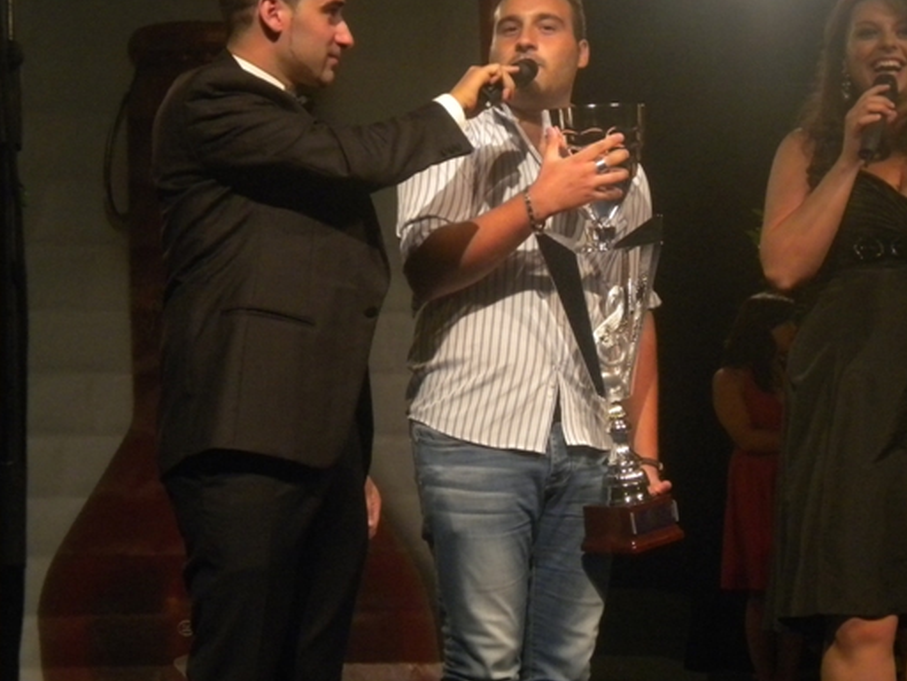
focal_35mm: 85
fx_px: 2227
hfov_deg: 23.0
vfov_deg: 17.3
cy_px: 268
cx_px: 530
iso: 400
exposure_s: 1/98.2
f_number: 4.6
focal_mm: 12.3
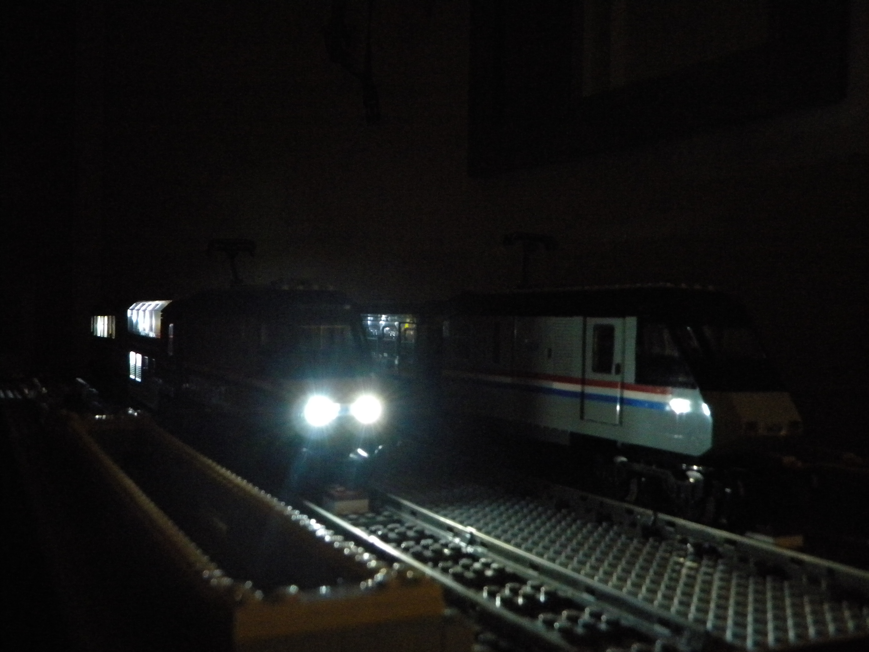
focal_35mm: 36
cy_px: 326
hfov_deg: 51.4
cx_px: 434
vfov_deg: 39.7
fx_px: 904
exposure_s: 1
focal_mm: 6.4
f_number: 3.7
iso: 800
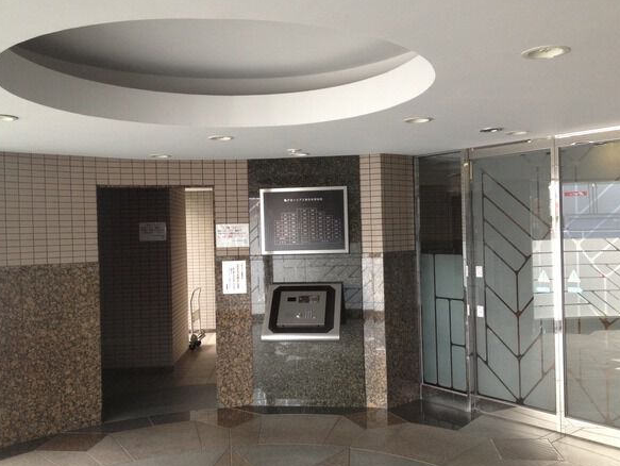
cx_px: 313
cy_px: 234
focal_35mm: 36
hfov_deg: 51.3
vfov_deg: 39.7
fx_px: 645
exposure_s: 1/20
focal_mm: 4.28
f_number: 2.4
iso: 125
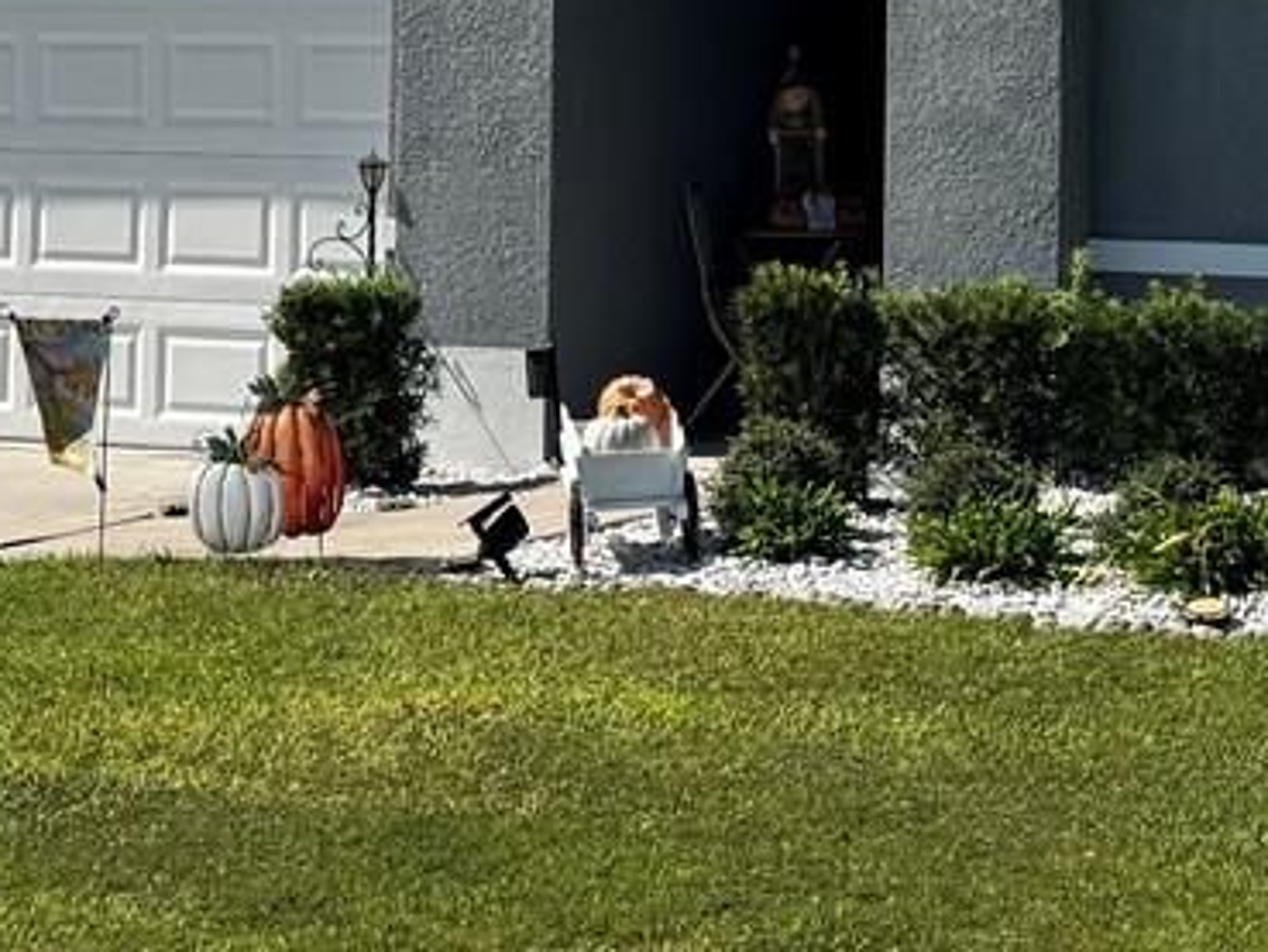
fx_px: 3811
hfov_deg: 18.6
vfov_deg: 14.0
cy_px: -65
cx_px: 1110
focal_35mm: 104
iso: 80
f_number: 1.78
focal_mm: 6.76
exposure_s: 1/5348
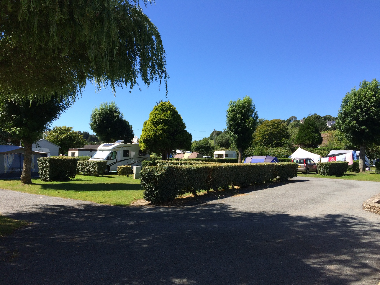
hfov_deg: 61.7
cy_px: 142
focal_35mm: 29
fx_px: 318
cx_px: 190
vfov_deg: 48.2
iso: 32
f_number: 2.2
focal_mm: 4.15
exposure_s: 1/1244
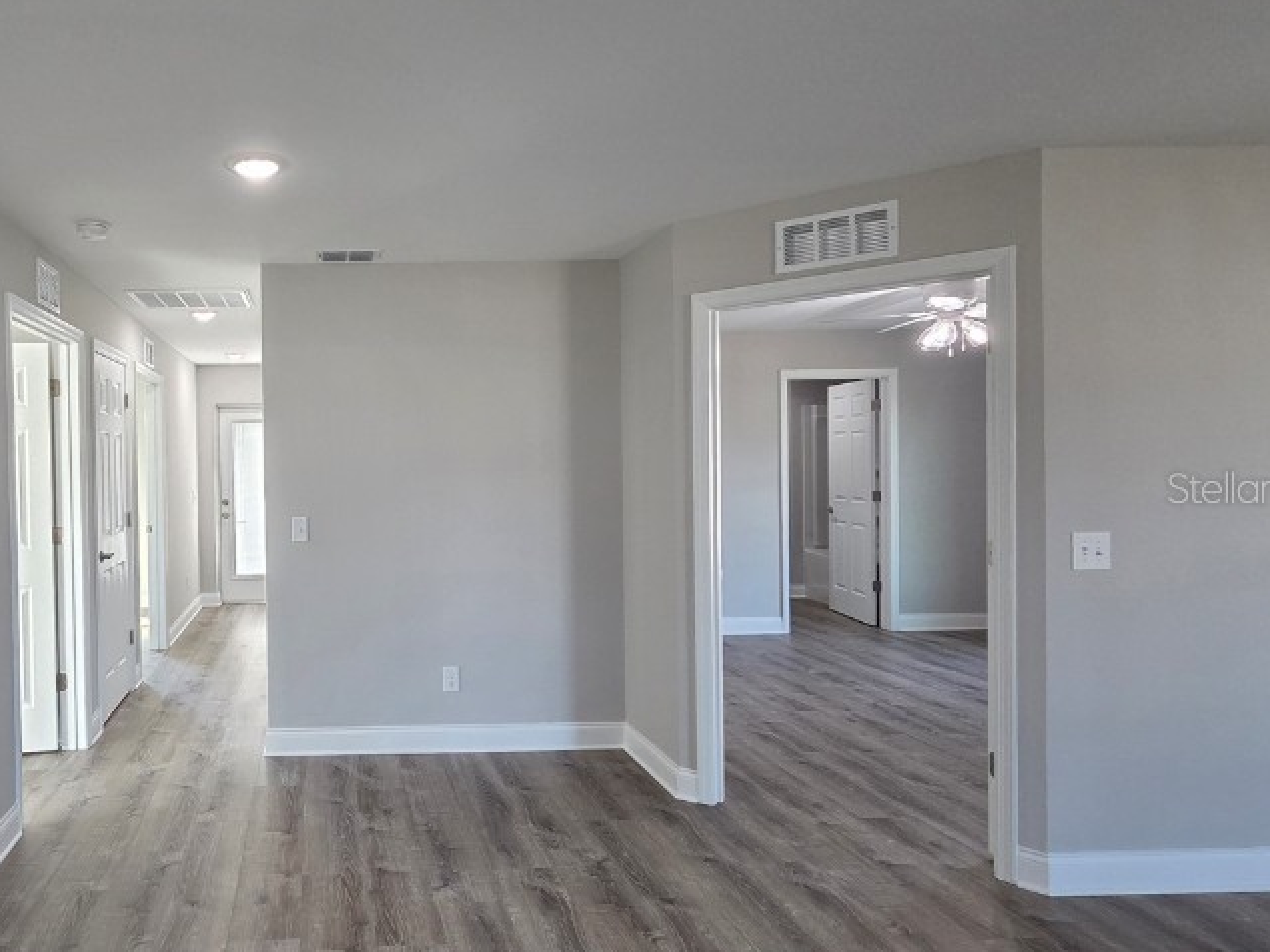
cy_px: 487
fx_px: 770
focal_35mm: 21
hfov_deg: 73.9
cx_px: 331
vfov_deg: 63.4
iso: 250
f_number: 2.2
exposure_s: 1/120
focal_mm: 2.2
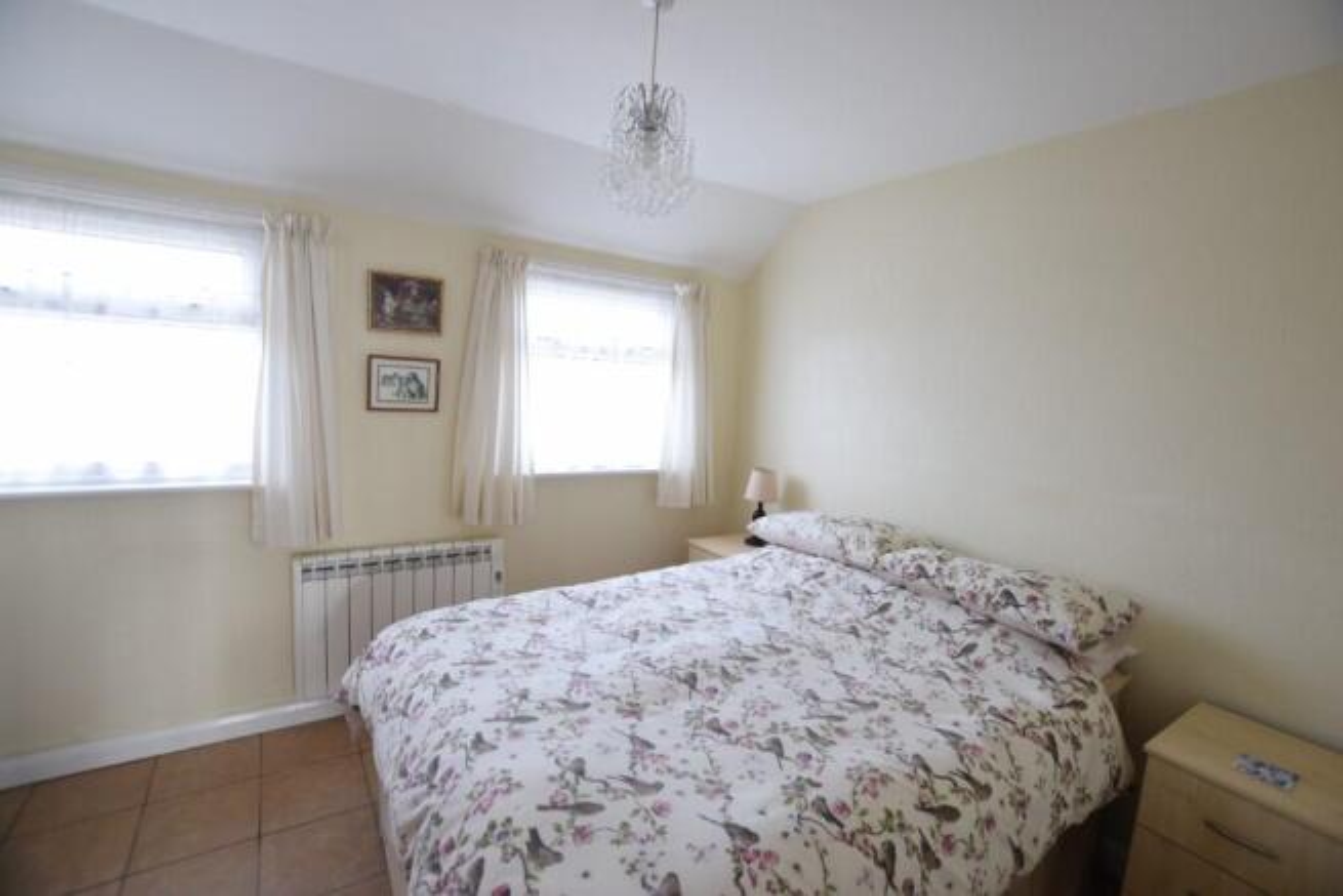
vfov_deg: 77.4
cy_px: 448
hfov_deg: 100.4
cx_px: 672
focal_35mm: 15
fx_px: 560
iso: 200
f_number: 3.5
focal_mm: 10
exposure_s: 1/20
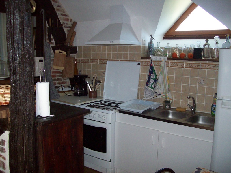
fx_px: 240
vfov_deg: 39.7
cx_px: 116
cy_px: 86
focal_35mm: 36
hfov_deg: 51.4
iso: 200
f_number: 2.7
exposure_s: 1/64
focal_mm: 6
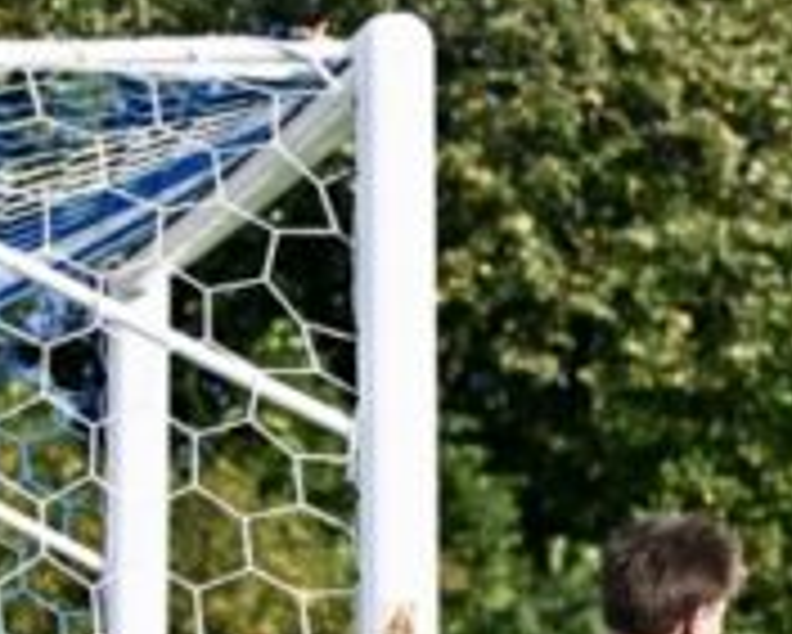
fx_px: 13439
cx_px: 2070
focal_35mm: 573
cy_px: 1043
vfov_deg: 2.7
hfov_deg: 3.3
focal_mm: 105
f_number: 6.3
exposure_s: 1/1600
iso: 450
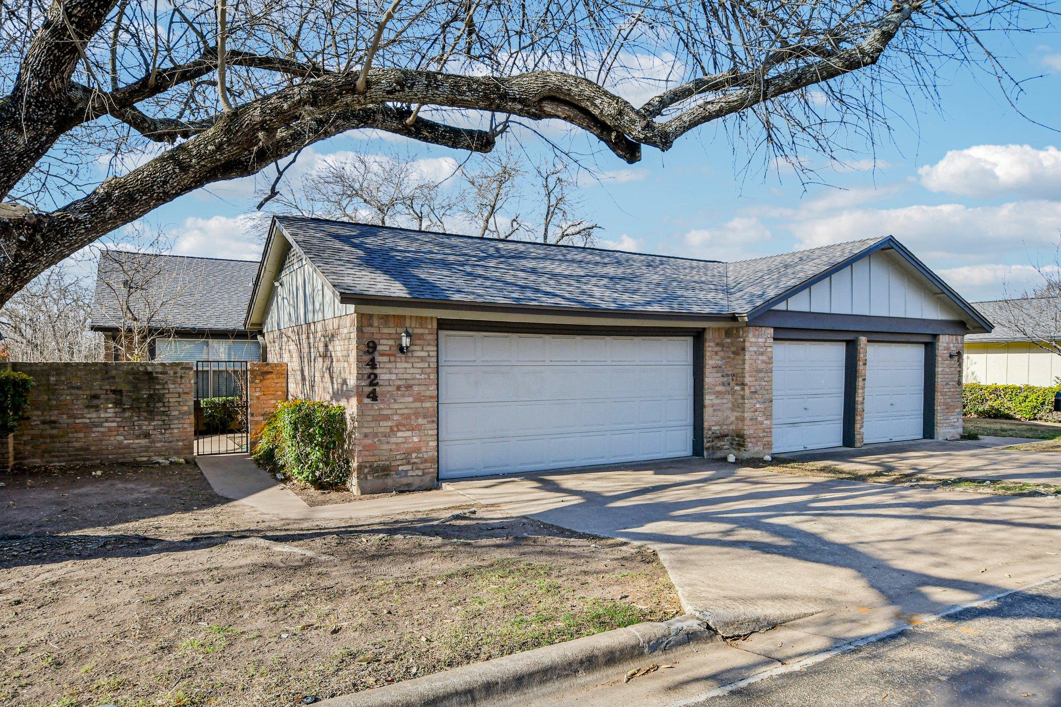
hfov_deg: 77.3
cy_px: 354
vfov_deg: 56.1
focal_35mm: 22
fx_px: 663
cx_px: 530
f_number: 8
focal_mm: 15
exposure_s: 1/640
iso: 400
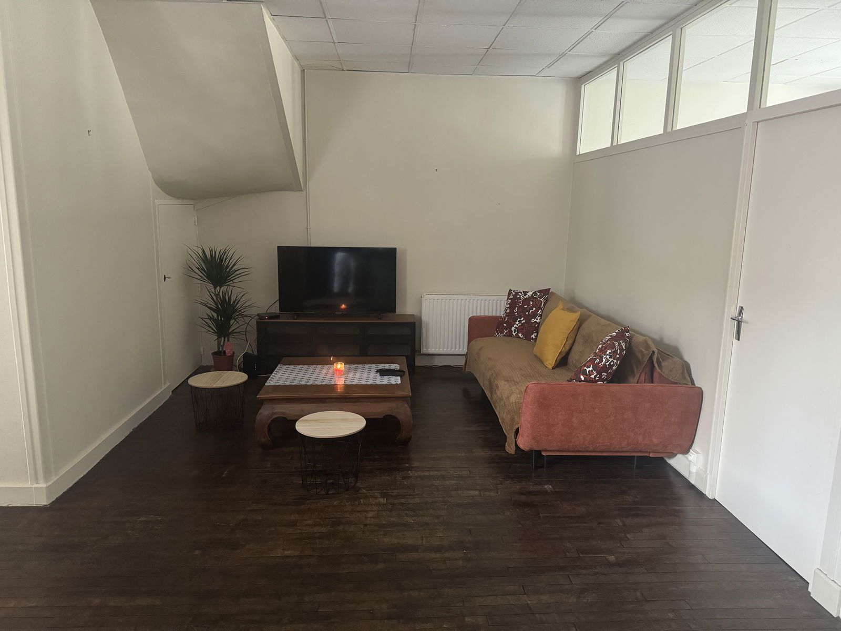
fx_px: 583
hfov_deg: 71.6
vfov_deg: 56.8
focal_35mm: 24
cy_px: 316
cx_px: 420
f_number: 1.78
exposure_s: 1/44
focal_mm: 6.86
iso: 800
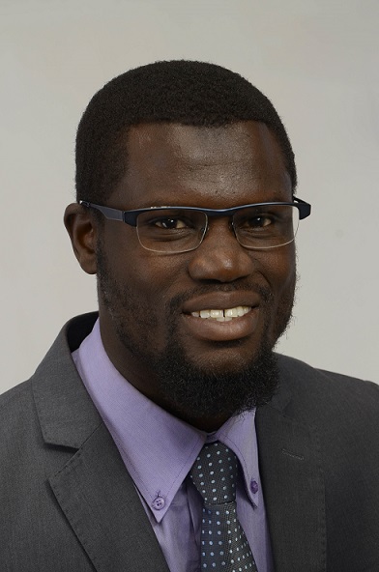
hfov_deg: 14.6
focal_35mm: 93
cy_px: 286
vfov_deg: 22.0
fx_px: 1475
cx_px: 190
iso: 100
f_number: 9
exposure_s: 1/125
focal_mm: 62
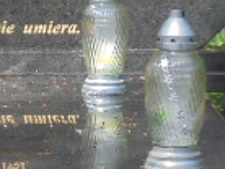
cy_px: 75
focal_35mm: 259
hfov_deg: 7.6
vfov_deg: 5.8
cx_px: 70
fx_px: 1686
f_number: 5.2
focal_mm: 10.1
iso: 100
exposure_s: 1/250
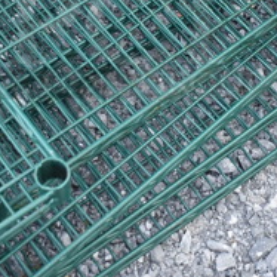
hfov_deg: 23.0
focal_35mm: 75
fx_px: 679
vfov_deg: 22.4
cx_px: 114
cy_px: 21
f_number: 3.5
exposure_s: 1/250
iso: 800
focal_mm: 18
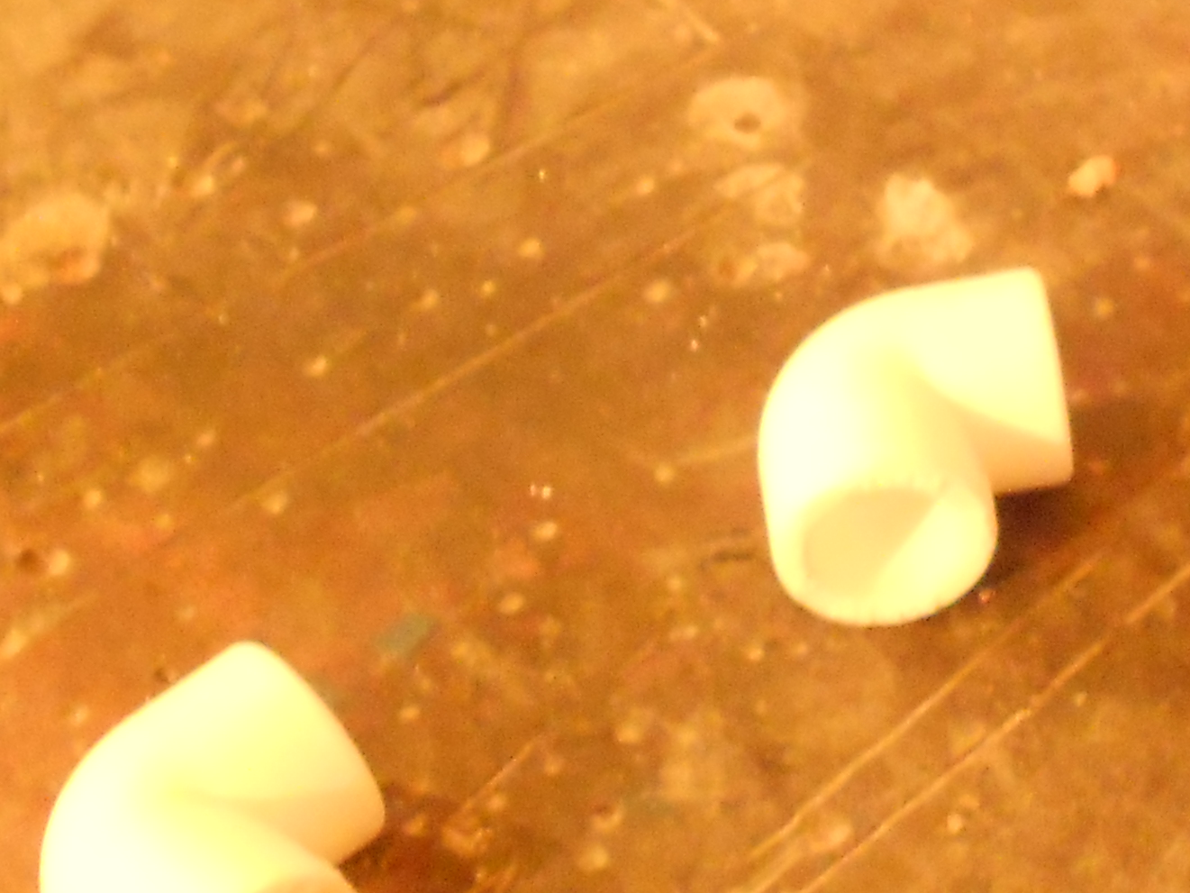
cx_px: 1153
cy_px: 748
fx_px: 2922
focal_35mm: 85
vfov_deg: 17.2
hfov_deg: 22.3
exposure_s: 1/4
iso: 800
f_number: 3.2
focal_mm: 4.6
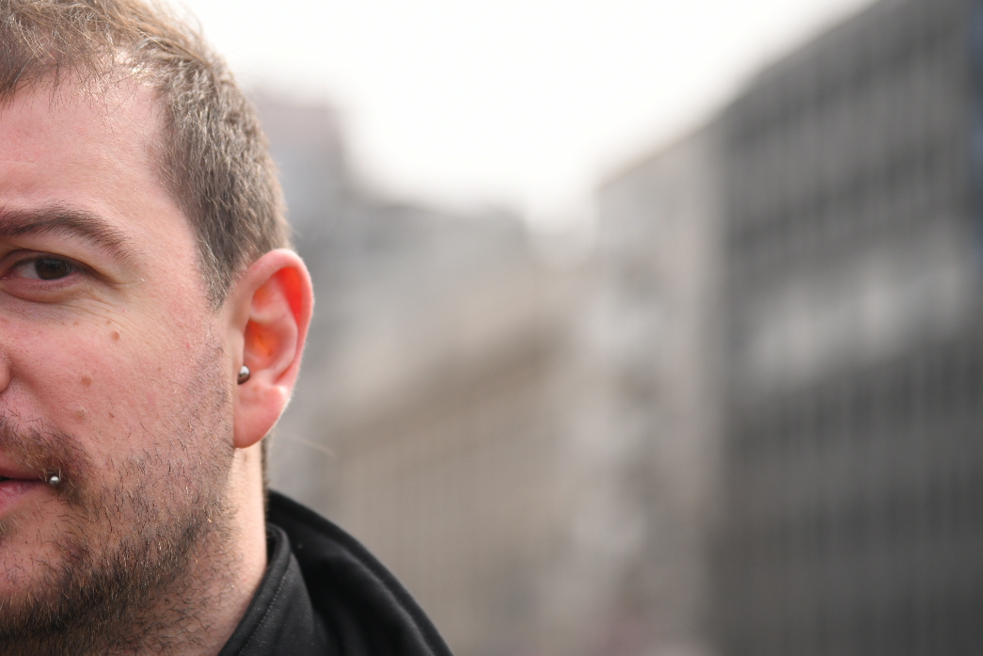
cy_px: 278
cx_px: 241
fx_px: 5079
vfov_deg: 7.4
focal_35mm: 186
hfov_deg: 11.0
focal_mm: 120
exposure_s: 1/1600
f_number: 4
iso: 400
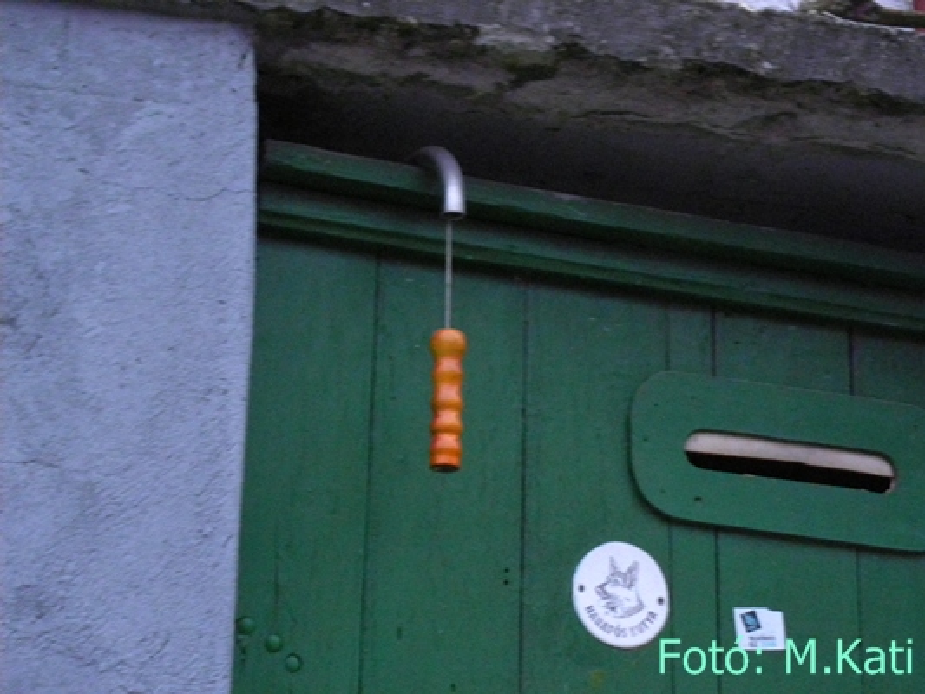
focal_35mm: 85
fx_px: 2272
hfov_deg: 23.0
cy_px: 347
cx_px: 462
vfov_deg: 17.4
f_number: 4
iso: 800
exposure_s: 1/8
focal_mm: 15.1
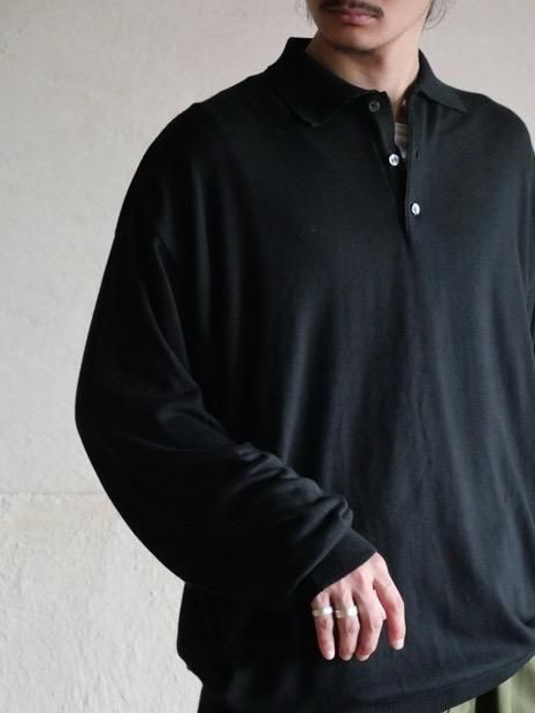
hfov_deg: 9.0
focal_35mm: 165
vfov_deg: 12.0
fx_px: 3400
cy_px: 449
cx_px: 351
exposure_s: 1/50
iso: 3200
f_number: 4
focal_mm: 60
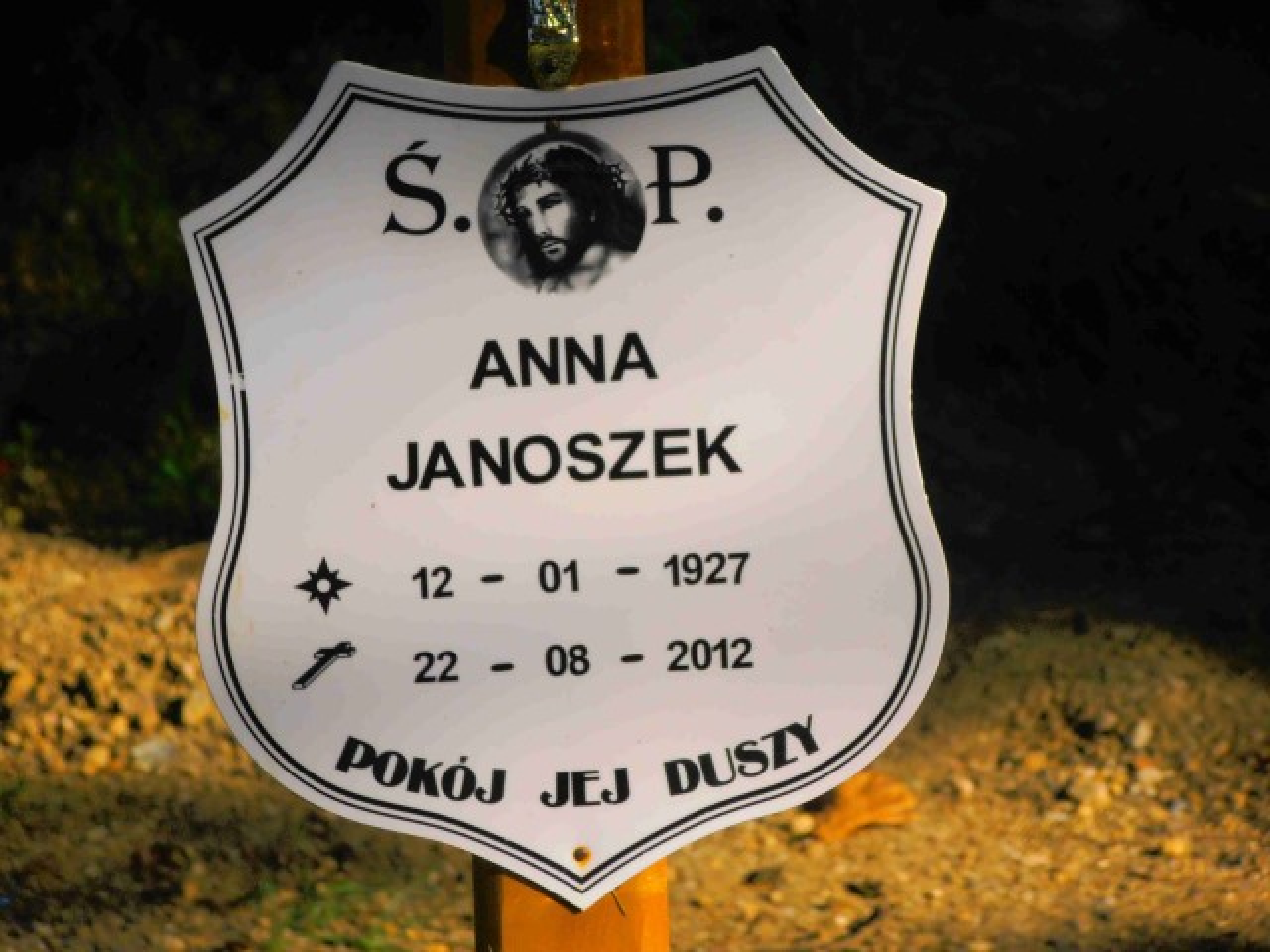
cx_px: 635
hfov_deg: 10.0
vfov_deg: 7.5
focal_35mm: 198
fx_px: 7264
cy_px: 476
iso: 80
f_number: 5.8
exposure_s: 1/320
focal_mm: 35.05
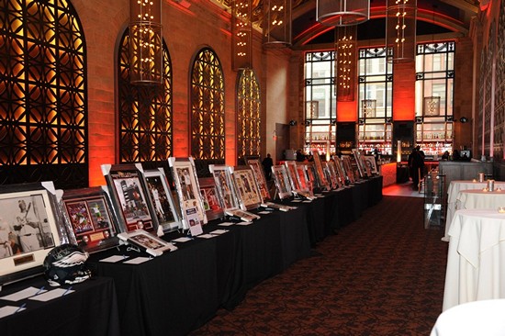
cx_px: 252
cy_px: 168
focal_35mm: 35
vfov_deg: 37.8
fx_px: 491
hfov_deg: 54.5
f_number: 5.6
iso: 3200
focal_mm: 35
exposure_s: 1/30
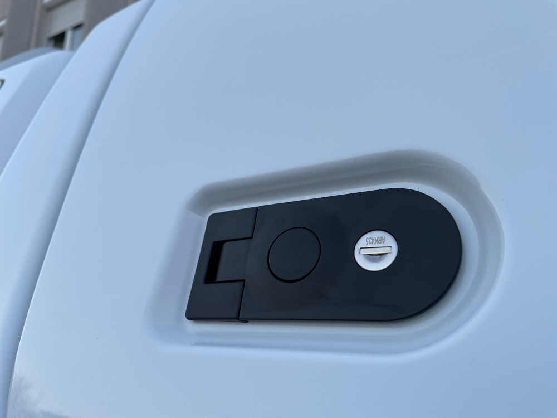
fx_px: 418
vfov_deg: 53.1
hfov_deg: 67.3
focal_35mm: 26
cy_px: 209
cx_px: 278
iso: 40
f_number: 1.6
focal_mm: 4.2
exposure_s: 1/121
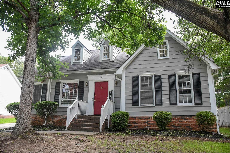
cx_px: 115
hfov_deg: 67.4
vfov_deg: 48.0
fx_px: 173
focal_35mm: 27
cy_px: 76
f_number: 3.5
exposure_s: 1/1600
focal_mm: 18
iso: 2000
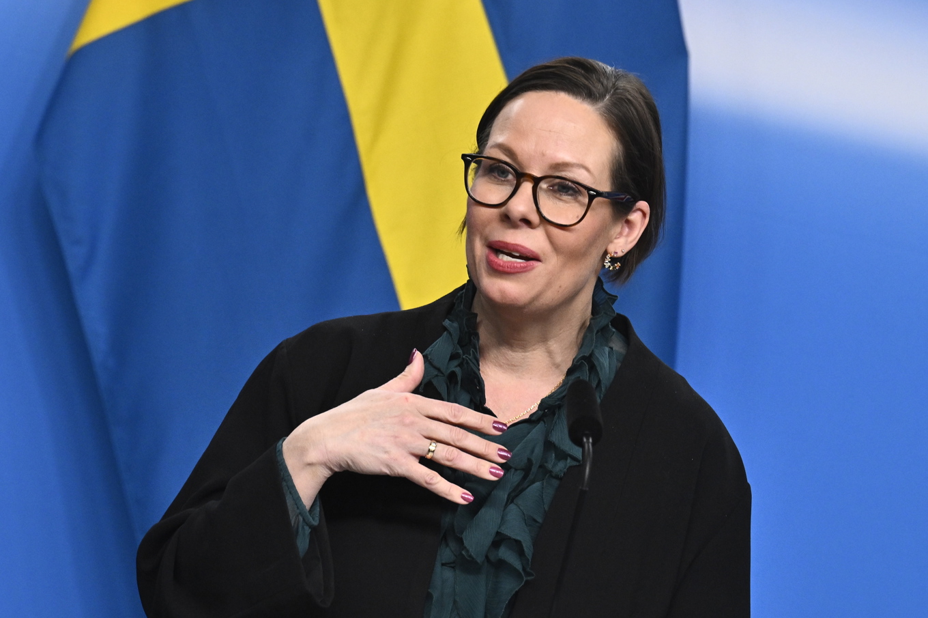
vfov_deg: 7.4
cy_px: 309
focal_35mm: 185
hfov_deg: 11.1
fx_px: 4766
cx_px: 464
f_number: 5
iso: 1600
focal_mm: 185
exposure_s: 1/250
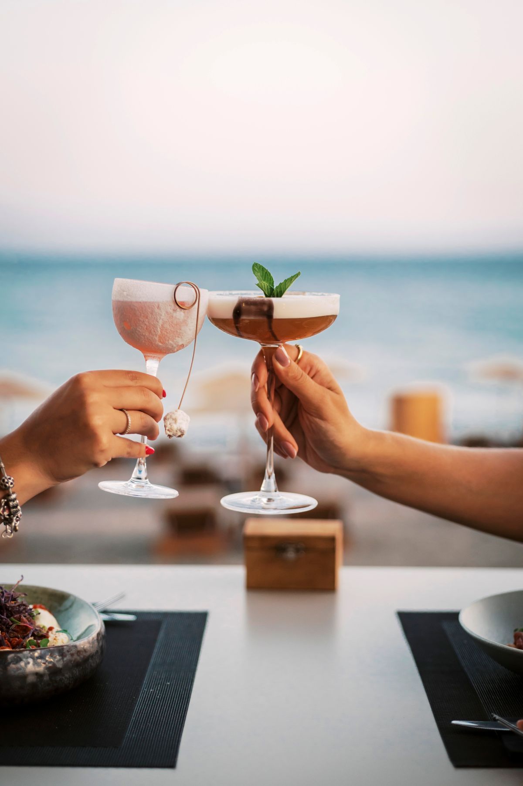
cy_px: 393
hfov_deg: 22.6
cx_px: 262
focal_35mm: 60
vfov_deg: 33.4
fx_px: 1309
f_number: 3.2
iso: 800
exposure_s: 1/500
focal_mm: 60
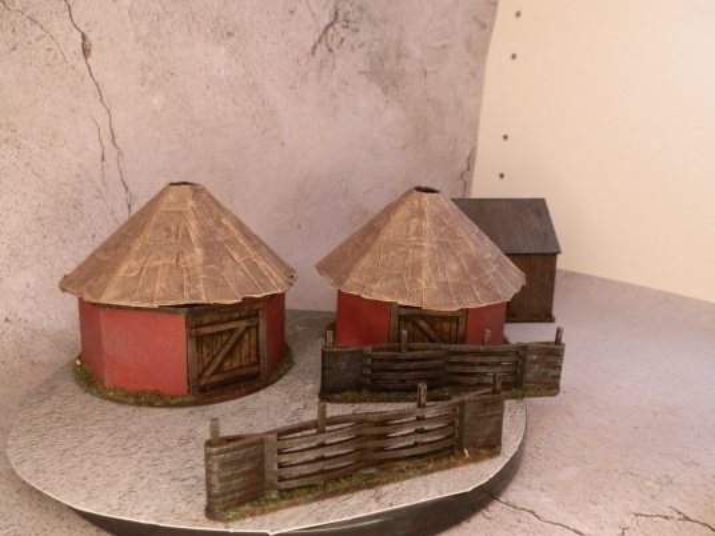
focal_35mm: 28
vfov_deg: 49.7
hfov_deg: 63.4
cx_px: 358
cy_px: 268
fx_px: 578
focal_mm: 5
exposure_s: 1/125
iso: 400
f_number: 3.1
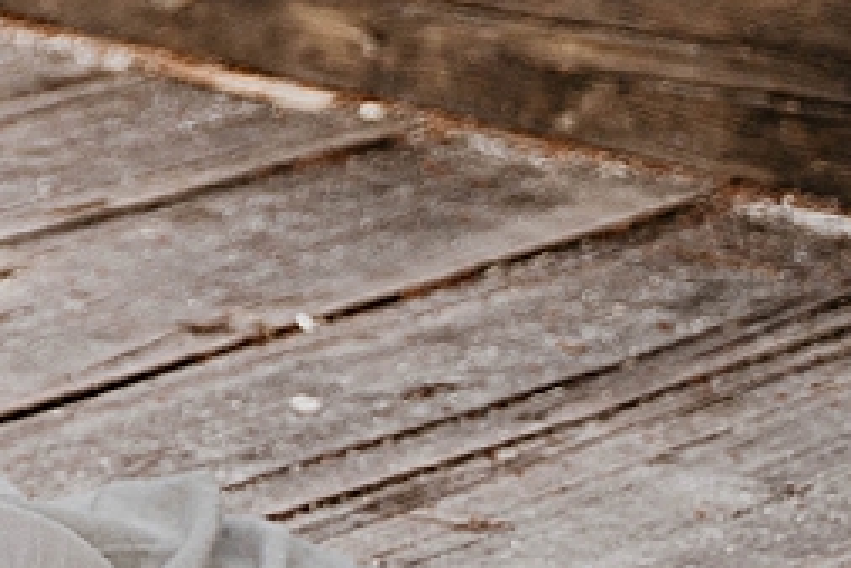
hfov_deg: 9.6
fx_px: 4446
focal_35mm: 188
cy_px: -516
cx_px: -1231
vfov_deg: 7.1
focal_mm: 34
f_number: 2.8
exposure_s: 1/640
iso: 250
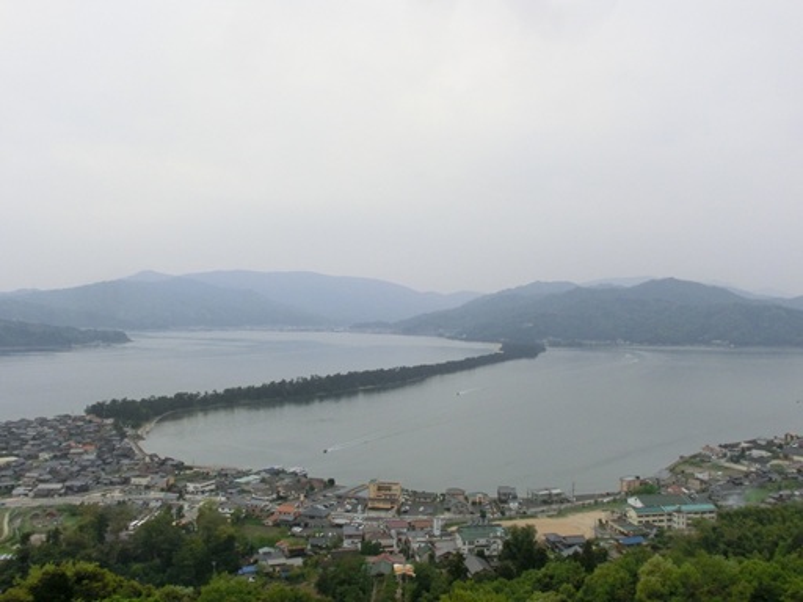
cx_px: 402
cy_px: 301
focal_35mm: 37
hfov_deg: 50.1
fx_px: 858
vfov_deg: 38.7
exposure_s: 1/500
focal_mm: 6.61
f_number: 9.9
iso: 320
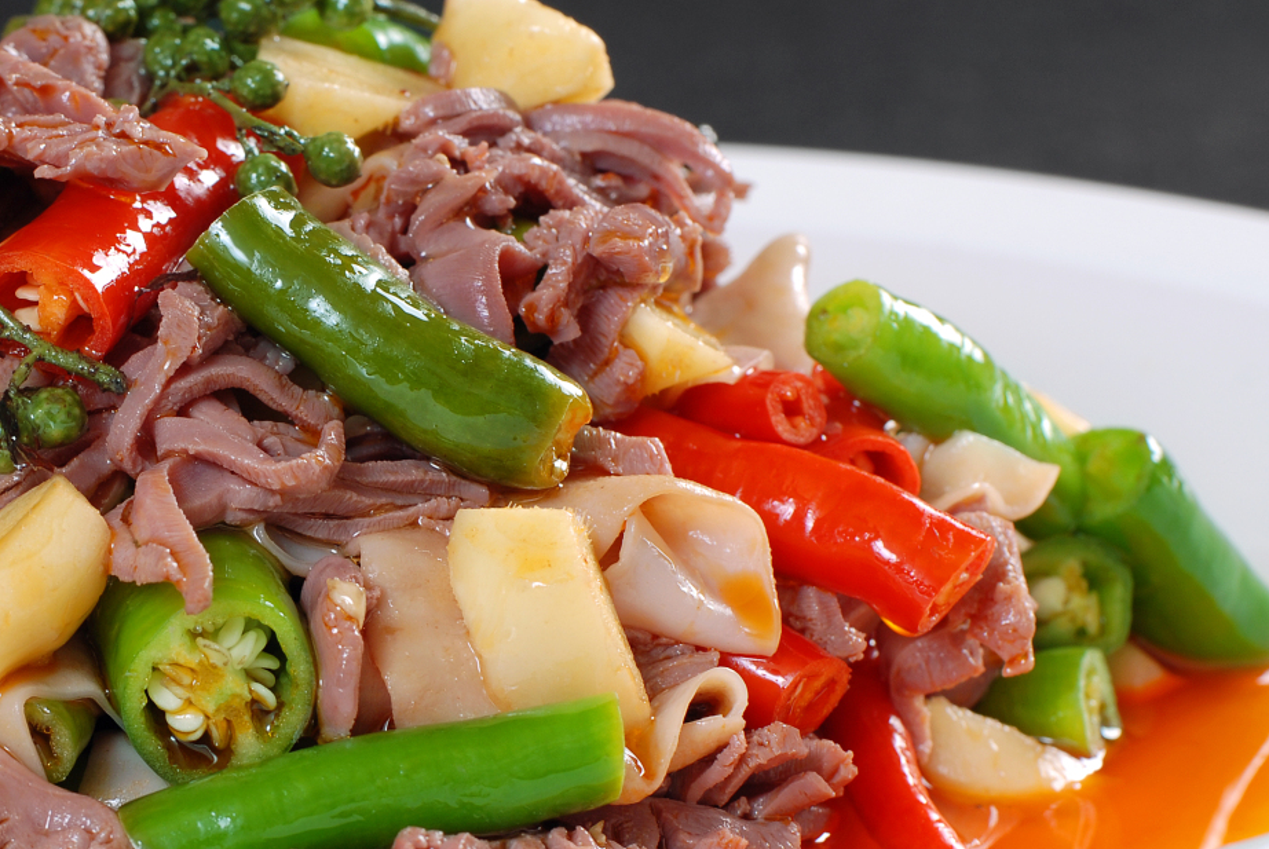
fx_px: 4305
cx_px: 285
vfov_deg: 11.3
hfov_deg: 16.7
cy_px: 450
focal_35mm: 122
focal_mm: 50
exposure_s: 1/125
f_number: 9
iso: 100
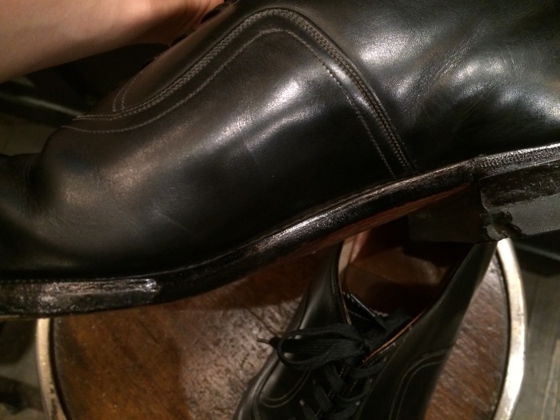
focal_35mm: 29
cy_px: 210
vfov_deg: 48.2
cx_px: 280
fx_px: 469
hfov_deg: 61.7
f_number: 2.2
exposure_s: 1/20
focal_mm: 4.15
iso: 250
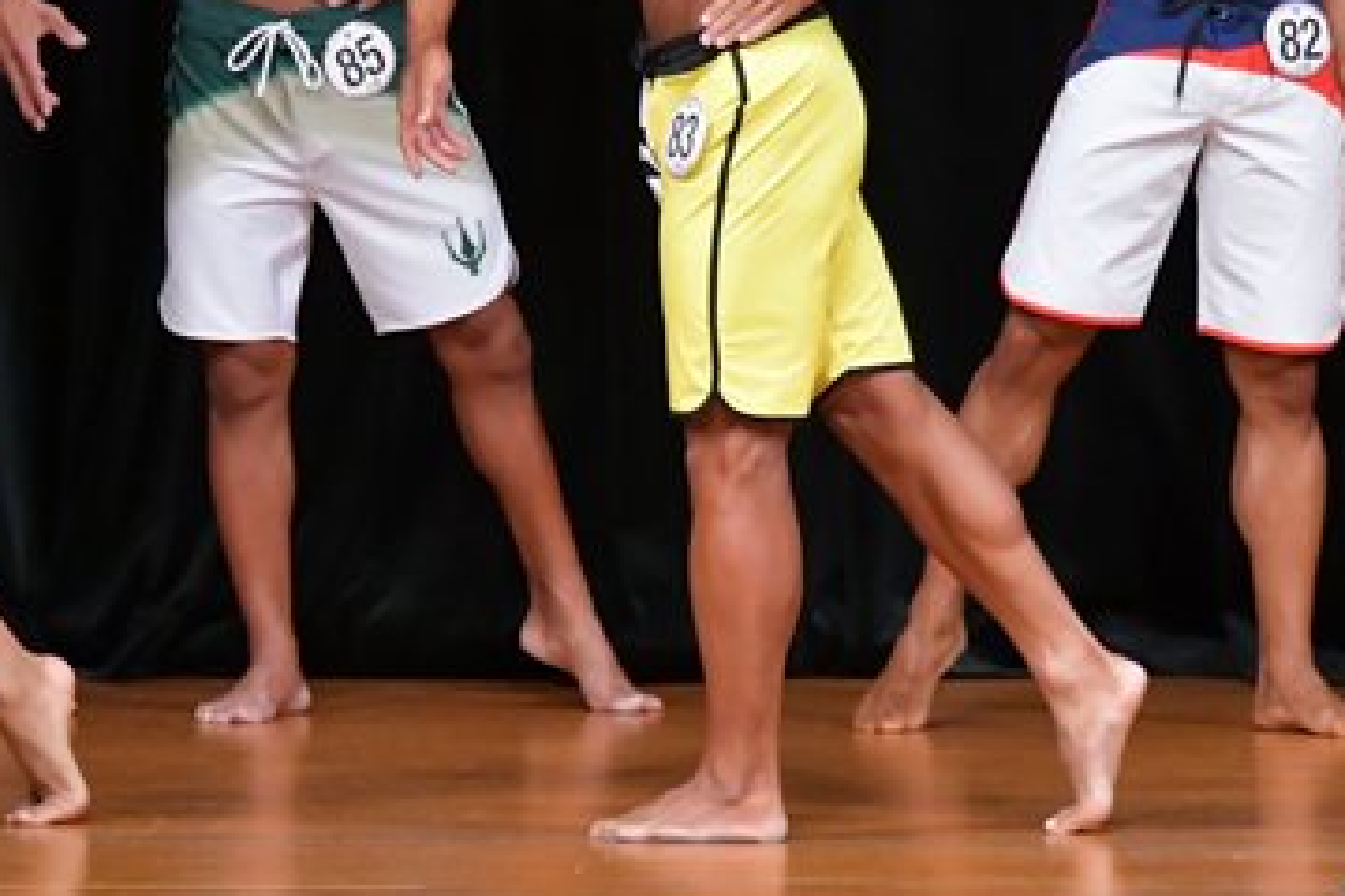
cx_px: 379
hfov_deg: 3.8
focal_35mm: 549
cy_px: 75
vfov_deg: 2.5
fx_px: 20510
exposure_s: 1/400
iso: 5000
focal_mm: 170
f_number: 5.6
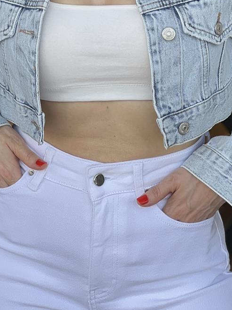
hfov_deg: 7.9
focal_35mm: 187
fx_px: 1672
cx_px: 102
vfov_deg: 10.5
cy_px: -28
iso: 25
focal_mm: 9
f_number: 2.8
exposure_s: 1/100
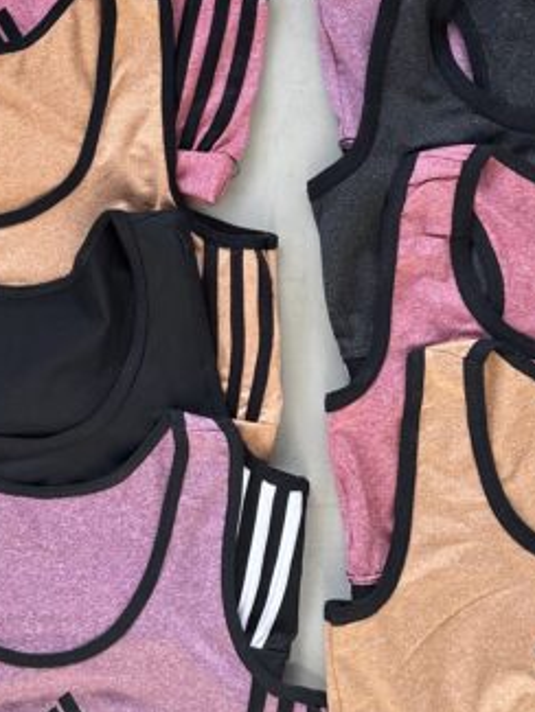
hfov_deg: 24.8
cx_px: 241
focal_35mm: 59
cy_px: 195
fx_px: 1215
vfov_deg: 32.2
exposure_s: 1/121
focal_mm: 6.86
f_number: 1.78
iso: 125
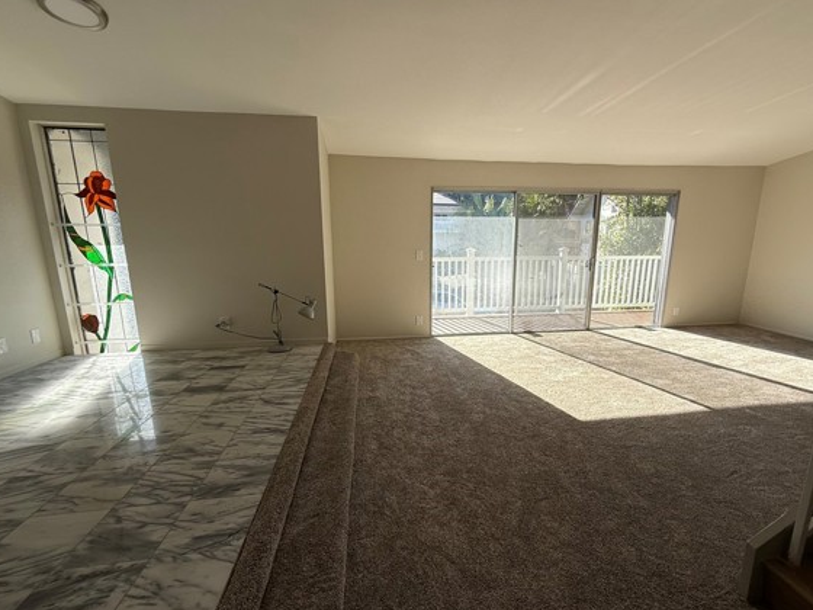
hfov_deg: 94.4
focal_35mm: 16
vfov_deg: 78.1
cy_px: 314
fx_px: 376
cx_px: 424
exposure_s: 1/686
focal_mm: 2.22
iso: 50
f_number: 2.2
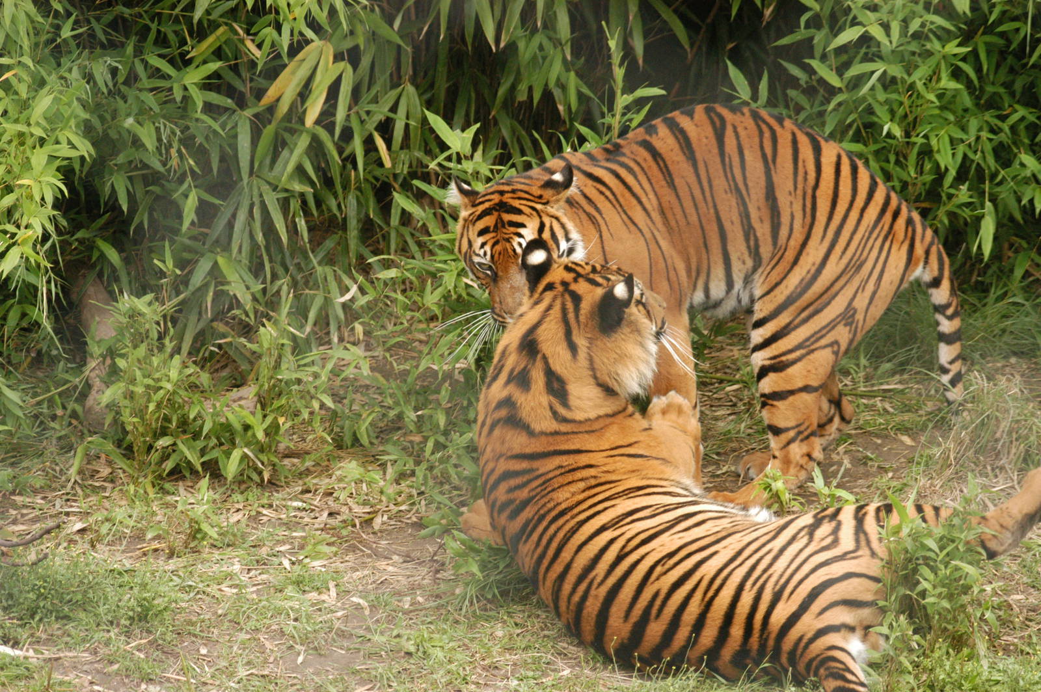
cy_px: 346
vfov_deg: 7.9
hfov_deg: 11.8
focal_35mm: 174
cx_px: 520
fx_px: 5027
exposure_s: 1/400
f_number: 5
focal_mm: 116
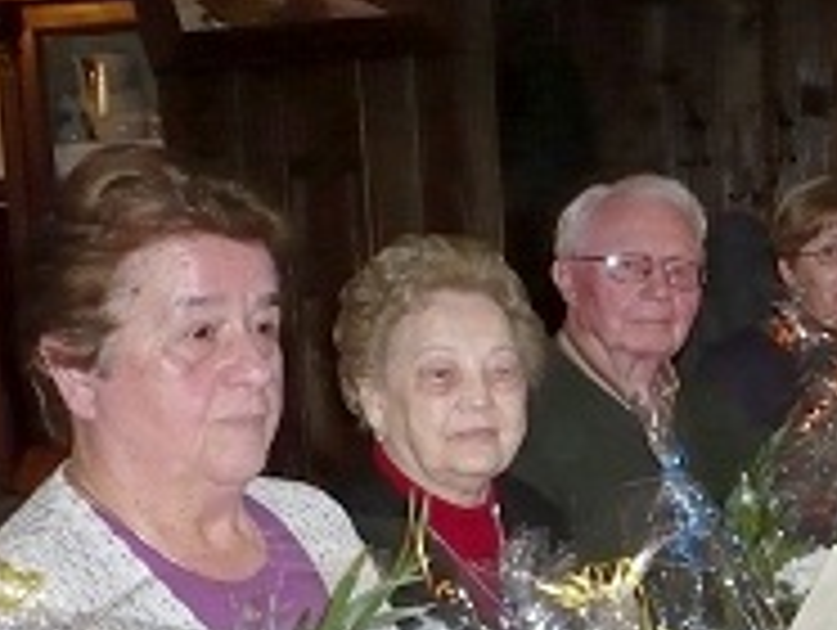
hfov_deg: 24.0
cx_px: 878
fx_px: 1864
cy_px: 644
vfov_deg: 18.6
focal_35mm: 77
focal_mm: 5.8
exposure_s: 1/30
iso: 200
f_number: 2.8
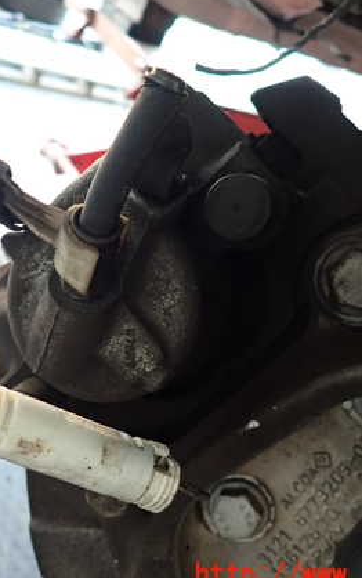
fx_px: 599
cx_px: 93
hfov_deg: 33.0
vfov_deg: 51.5
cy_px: 282
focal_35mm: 38
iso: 320
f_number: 2
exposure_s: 1/30
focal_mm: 4.5
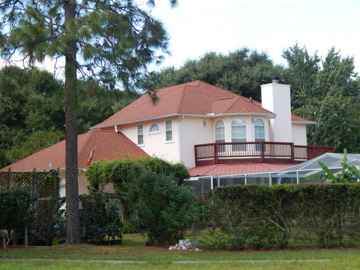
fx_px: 780
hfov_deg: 26.0
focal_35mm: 75
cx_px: 180
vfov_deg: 19.6
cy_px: 135
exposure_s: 1/250
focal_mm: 13.5
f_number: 4.2
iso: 140
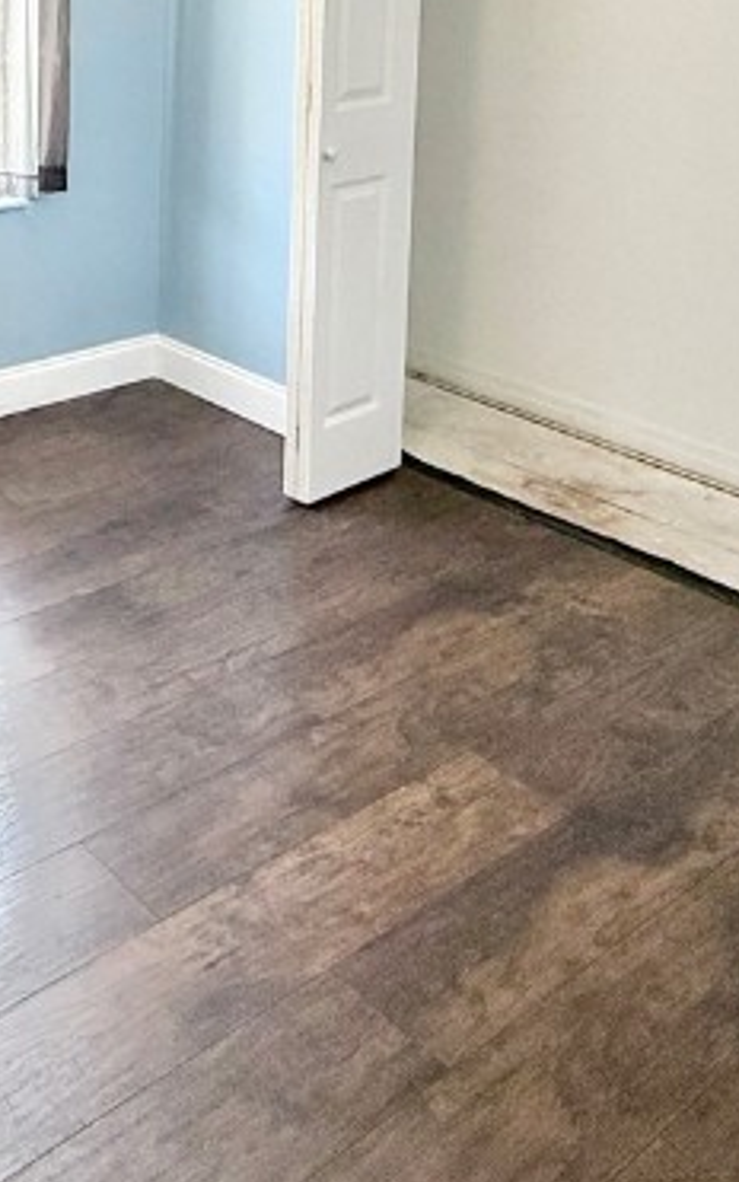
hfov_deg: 28.9
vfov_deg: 43.5
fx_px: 1321
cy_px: 92
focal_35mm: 41
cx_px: -32
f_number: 2.2
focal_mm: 2.22
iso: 160
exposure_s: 1/120
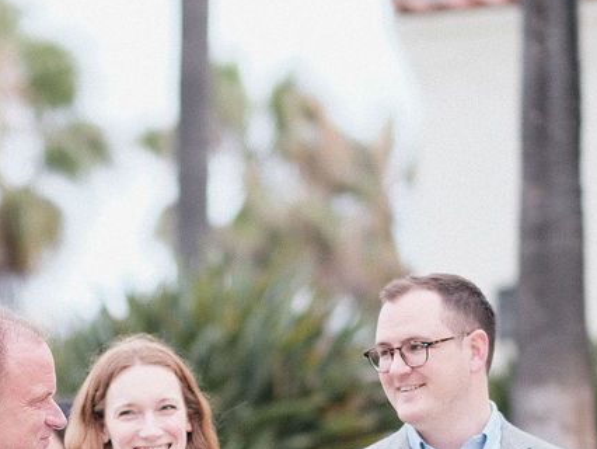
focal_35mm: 194
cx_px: 132
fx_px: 3348
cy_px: 462
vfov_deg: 7.6
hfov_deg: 10.2
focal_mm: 56
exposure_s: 1/640
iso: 400
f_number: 1.2
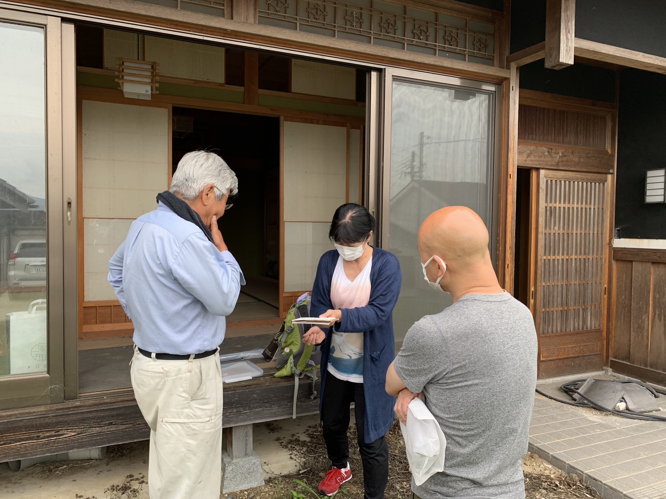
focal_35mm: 26
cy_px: 250
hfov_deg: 67.3
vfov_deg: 53.1
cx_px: 333
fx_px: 500
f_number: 1.8
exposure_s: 1/155
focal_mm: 4.25
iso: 25
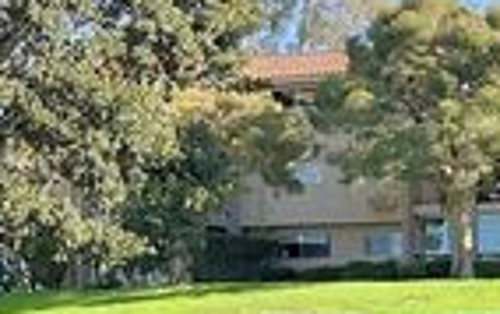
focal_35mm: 108
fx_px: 1473
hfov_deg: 16.6
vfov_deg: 12.0
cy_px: 309
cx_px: 859
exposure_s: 1/683
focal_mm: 3
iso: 25
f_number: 1.8
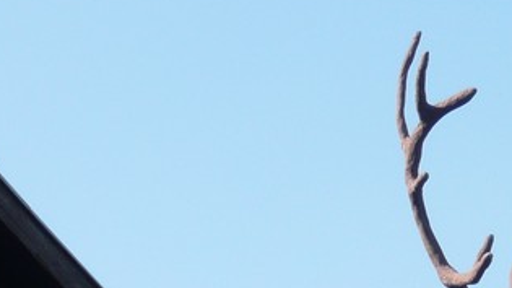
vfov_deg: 5.4
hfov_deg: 9.5
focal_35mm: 224
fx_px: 3040
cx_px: 551
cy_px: 412
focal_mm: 10.3
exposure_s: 1/400
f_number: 4.3
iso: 100
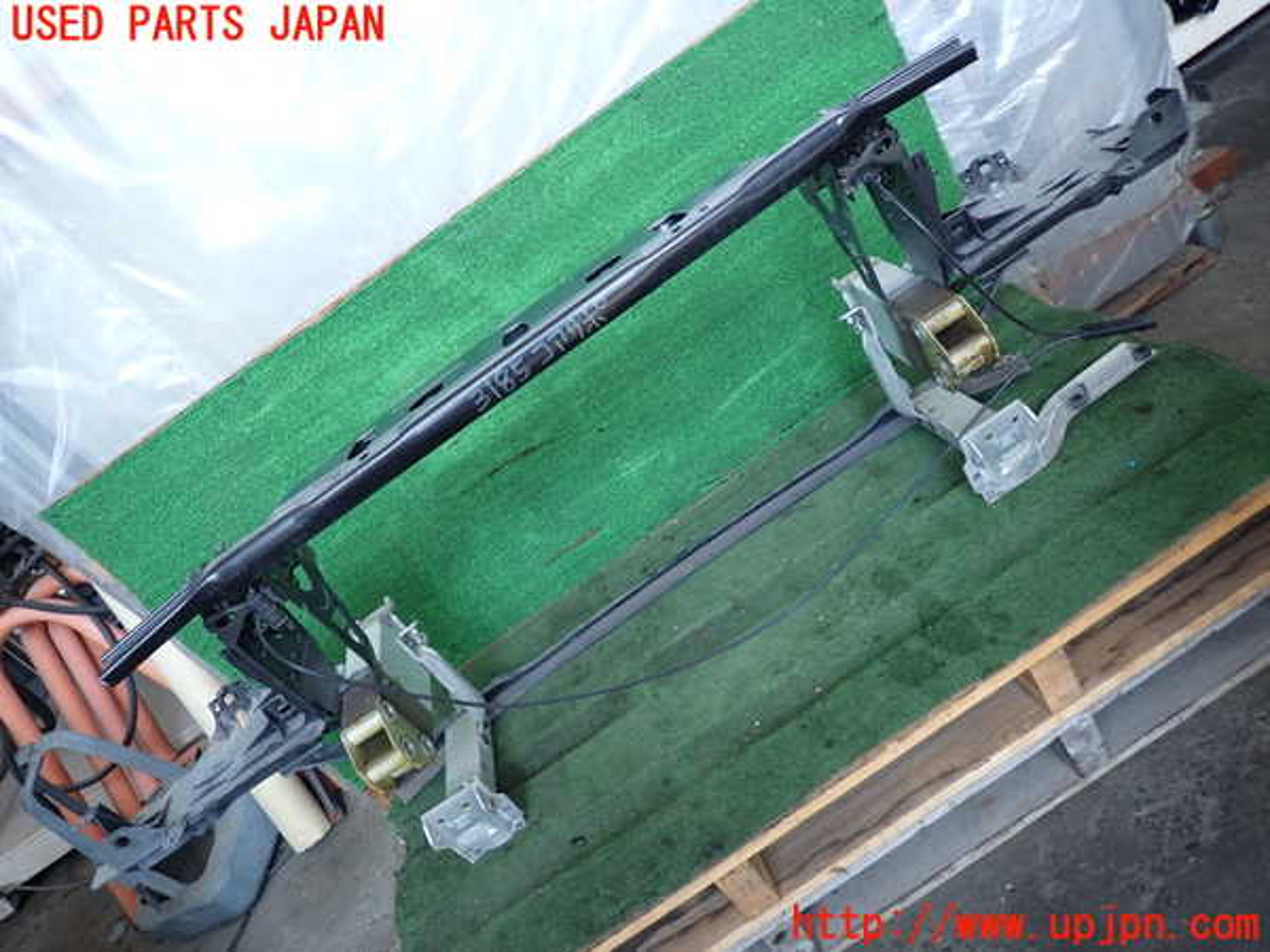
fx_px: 917
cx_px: 635
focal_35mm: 25
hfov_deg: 69.4
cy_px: 476
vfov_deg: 54.9
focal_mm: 4.5
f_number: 2
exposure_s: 1/125
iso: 100
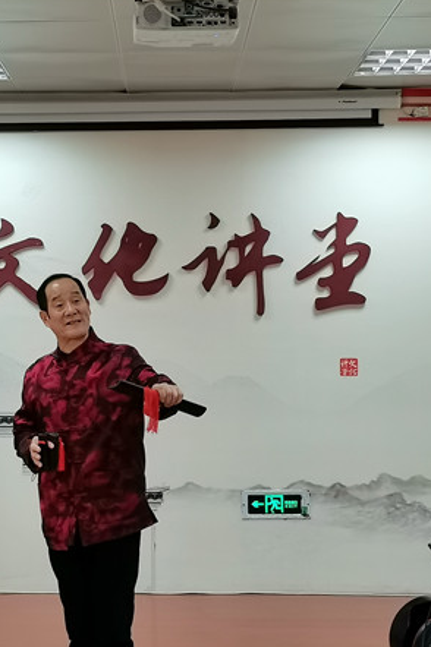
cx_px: 117
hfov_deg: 20.8
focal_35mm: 65
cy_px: 324
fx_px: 1169
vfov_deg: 31.0
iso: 320
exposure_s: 1/50
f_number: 1.8
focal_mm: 5.58
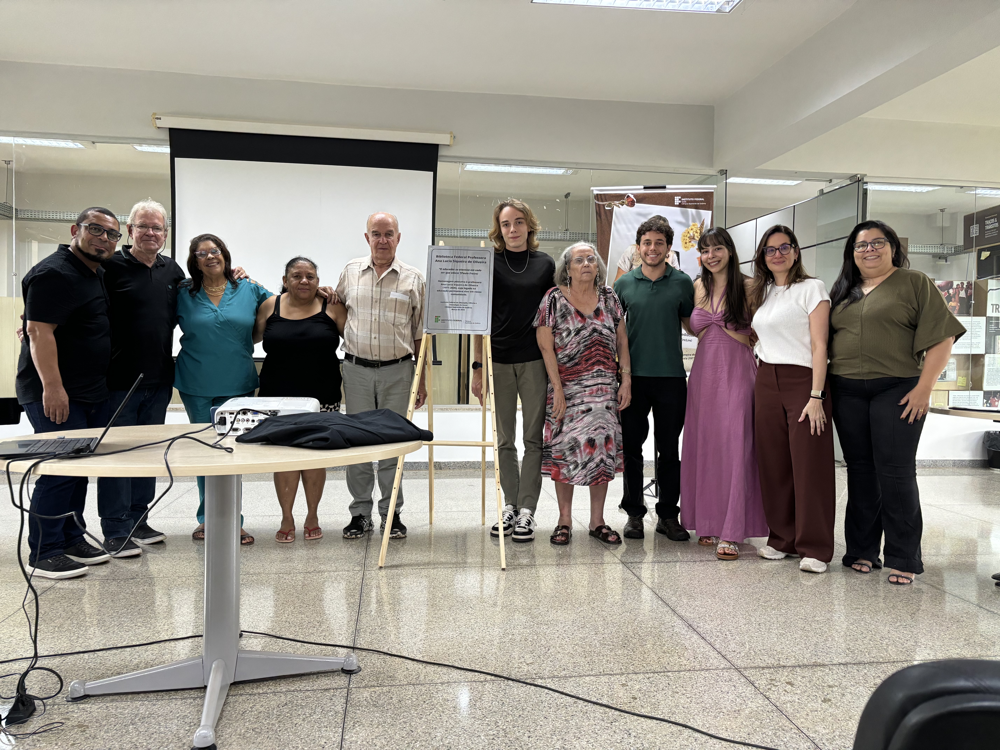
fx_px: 751
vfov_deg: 53.1
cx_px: 500
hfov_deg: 67.3
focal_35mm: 26
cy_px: 375
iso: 200
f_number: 1.6
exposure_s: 1/60
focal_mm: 5.96
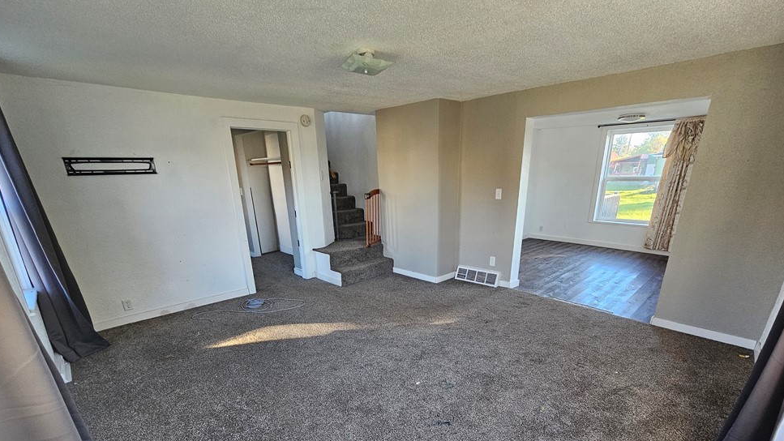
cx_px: 394
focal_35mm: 15
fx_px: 312
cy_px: 284
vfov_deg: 69.1
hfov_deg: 103.0
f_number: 2.2
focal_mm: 2.2
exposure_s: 1/77.4
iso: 200
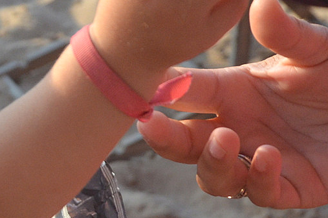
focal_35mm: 142
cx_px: -83
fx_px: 1291
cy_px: 177
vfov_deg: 9.6
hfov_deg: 14.0
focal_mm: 24
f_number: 4
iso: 720
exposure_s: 1/1000
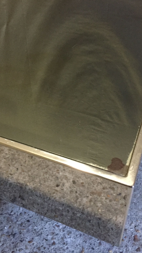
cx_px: 66
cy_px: 97
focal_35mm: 41
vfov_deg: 49.0
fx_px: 274
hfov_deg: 29.0
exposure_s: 1/17
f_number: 2.2
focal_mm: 4.15
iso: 500
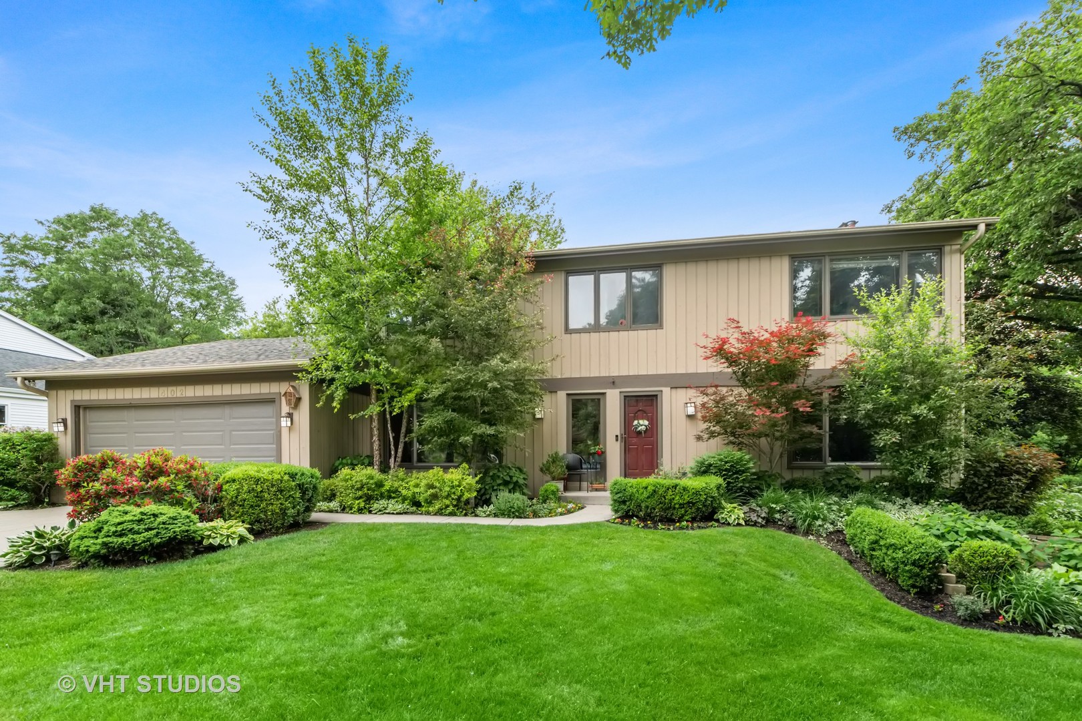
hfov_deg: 100.4
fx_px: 451
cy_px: 360
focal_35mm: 15
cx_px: 541
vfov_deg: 77.3
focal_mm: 10
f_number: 8
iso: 200
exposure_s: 1/400
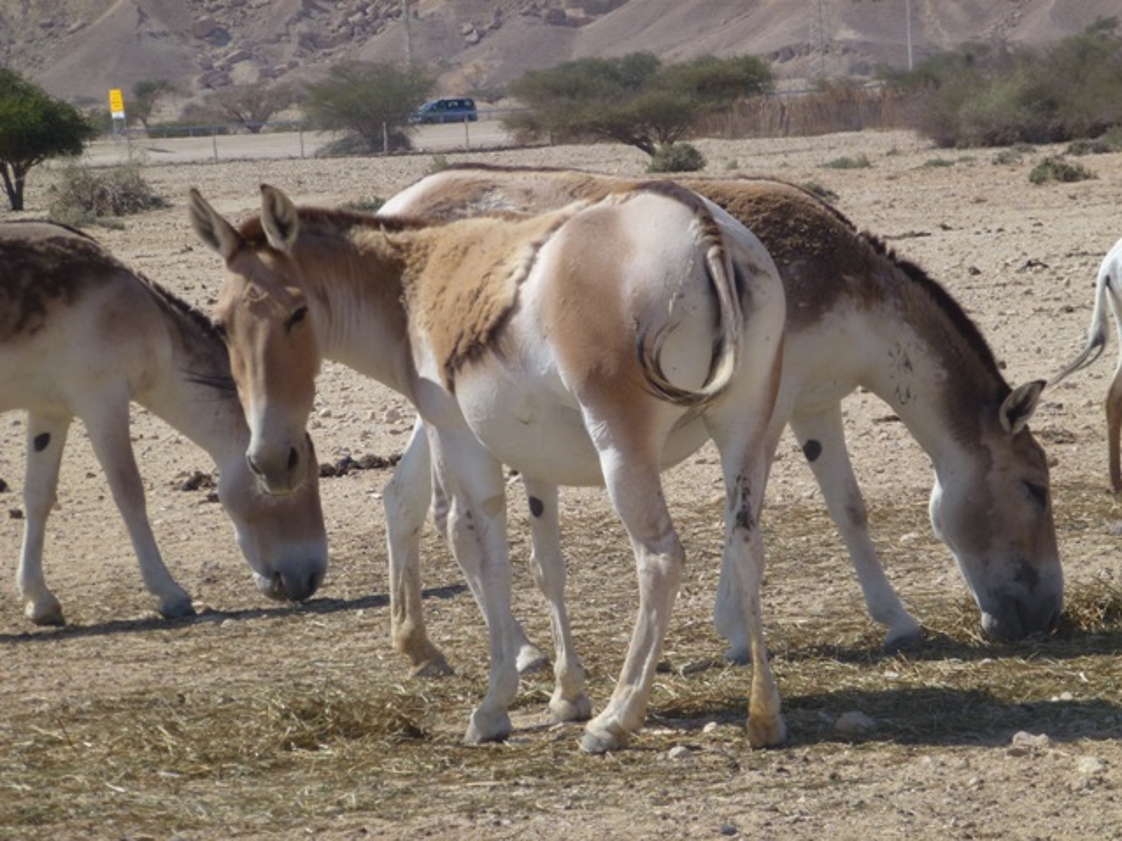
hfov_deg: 8.5
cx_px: 561
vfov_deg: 6.4
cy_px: 420
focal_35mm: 232
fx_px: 7520
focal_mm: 41.5
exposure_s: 1/640
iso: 100
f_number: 5.6
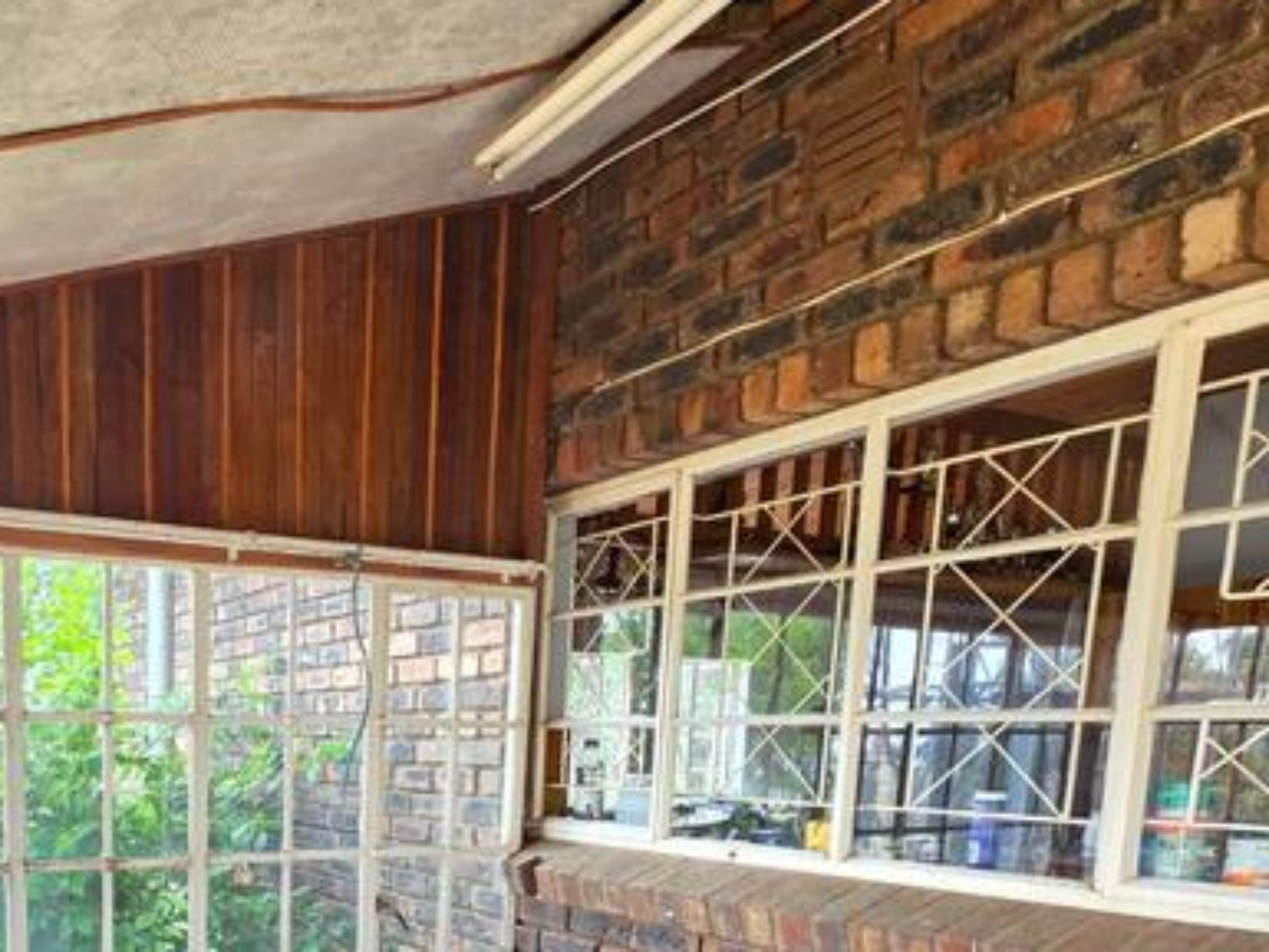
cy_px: 889
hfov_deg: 59.7
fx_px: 990
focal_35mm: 27
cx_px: 241
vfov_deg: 45.6
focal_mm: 2.2
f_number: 1.9
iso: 100
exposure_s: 1/100
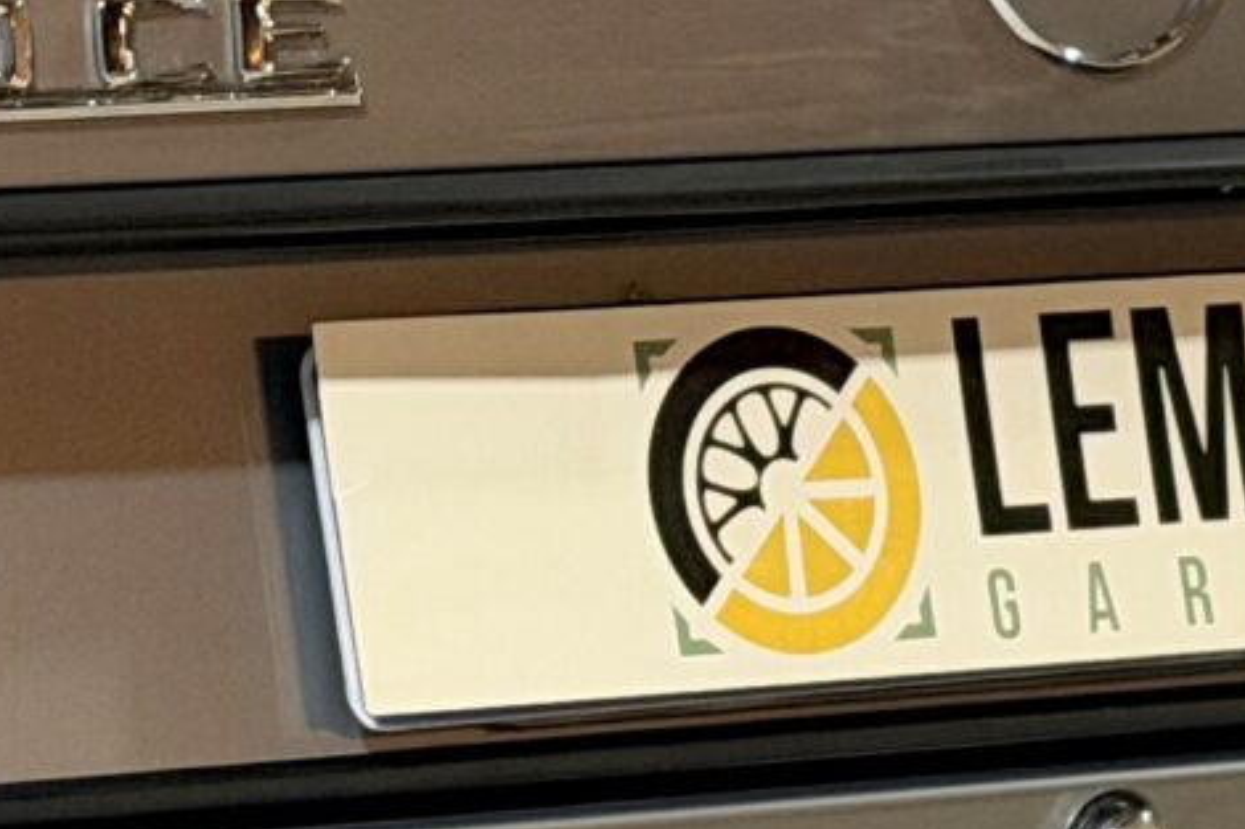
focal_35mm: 272
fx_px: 9403
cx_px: -246
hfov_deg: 7.5
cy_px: 421
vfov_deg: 5.0
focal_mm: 6.76
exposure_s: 1/33
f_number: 1.78
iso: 400
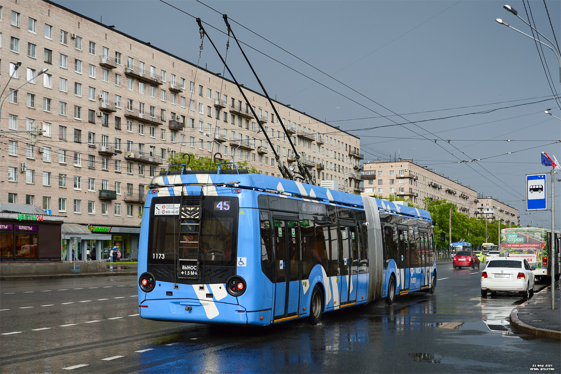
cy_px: 187
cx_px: 280
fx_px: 654
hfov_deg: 46.4
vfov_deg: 31.9
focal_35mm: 42
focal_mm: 28
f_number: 5.6
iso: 200
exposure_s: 1/320
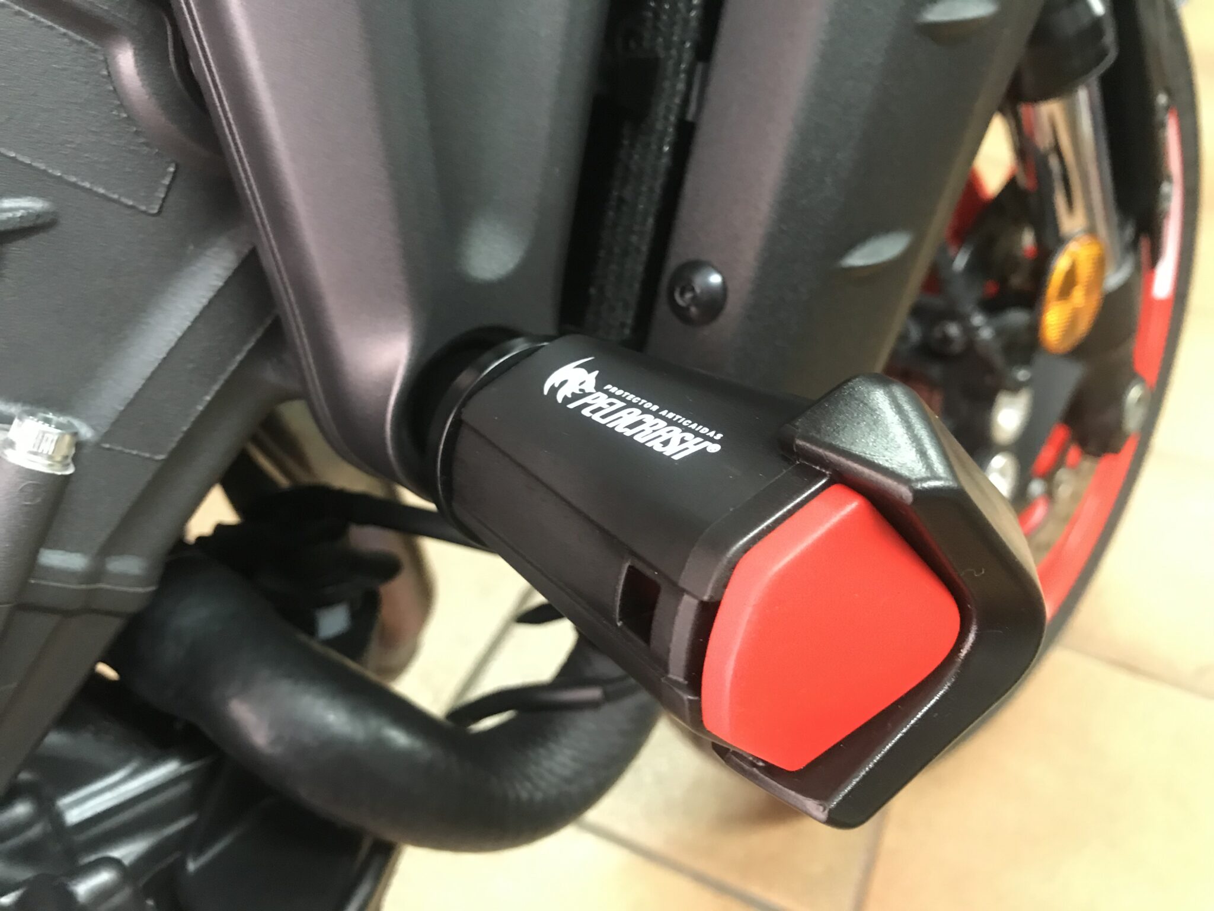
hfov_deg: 63.4
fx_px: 982
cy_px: 456
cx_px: 607
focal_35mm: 28
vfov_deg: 49.7
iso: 80
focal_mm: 3.99
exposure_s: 1/8
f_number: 1.8
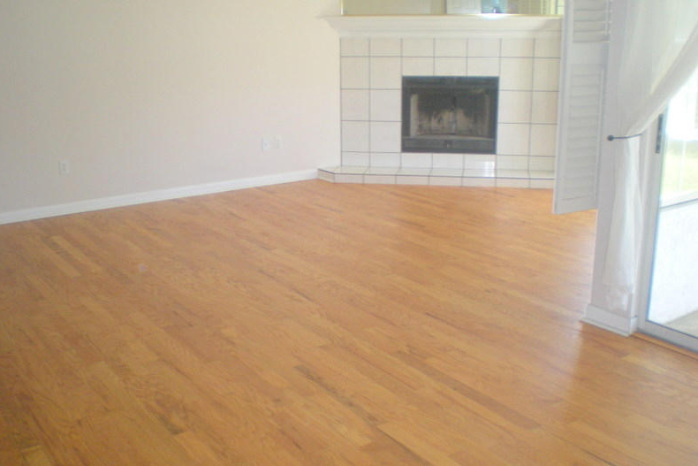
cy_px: 244
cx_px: 348
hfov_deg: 48.5
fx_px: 776
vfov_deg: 33.4
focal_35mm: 40
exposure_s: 1/30
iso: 162
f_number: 3.1
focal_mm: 6.3
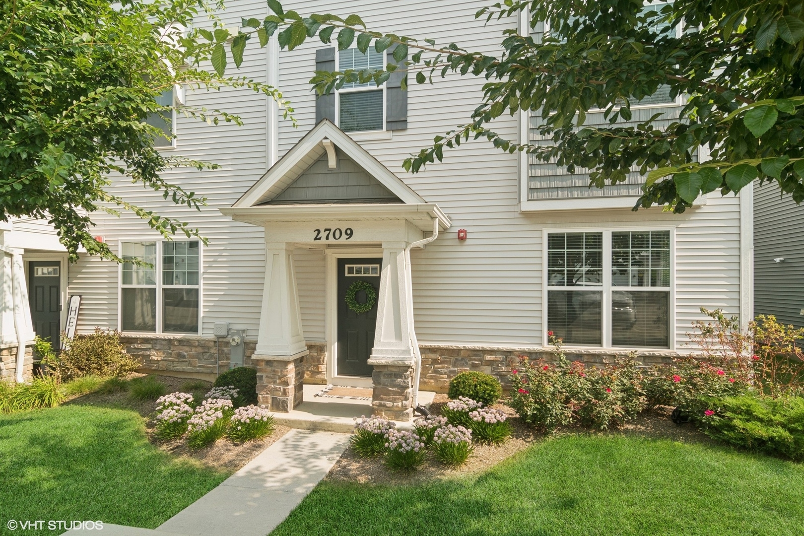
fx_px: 402
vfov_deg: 67.4
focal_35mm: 18
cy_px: 268
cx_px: 402
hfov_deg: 90.0
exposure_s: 1/200
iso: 200
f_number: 8
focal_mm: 12
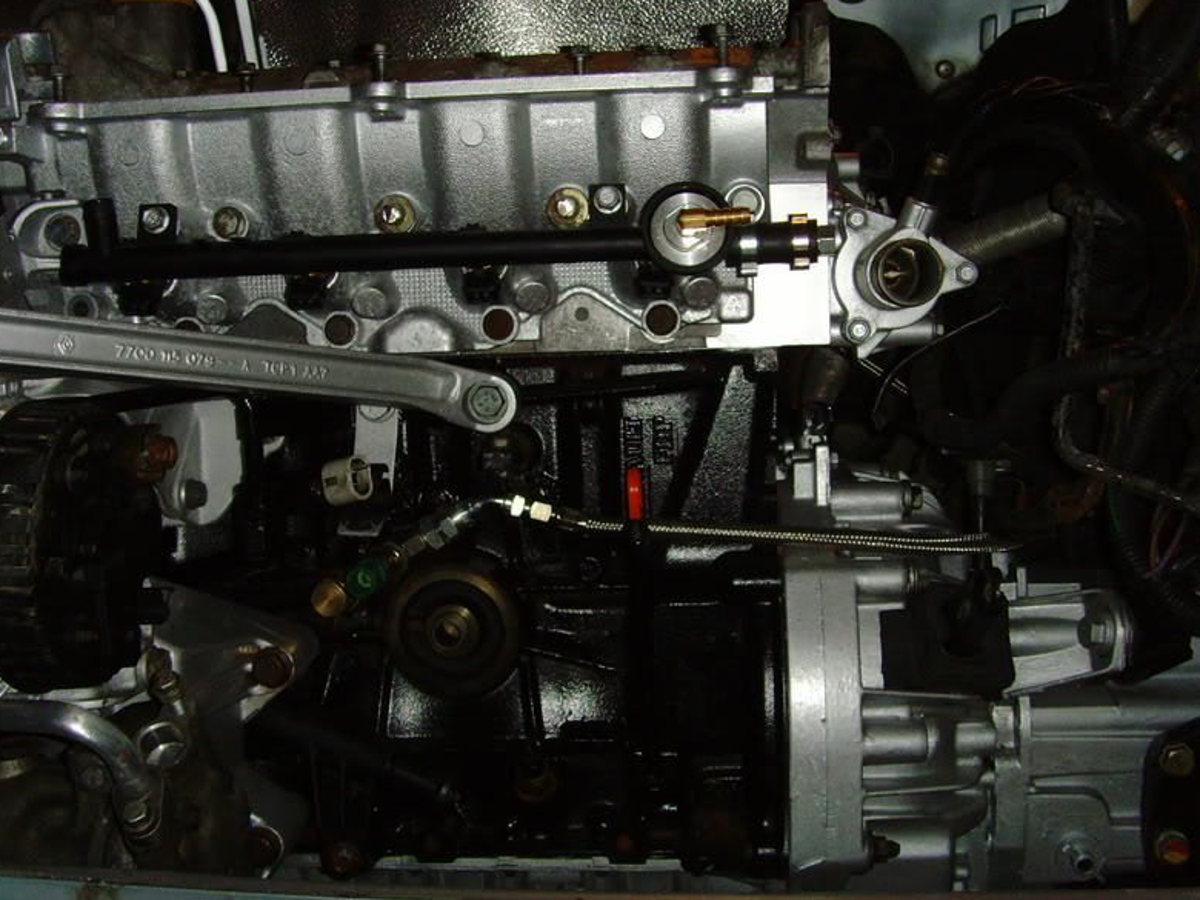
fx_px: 1387
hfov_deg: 46.8
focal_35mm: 40
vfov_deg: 36.0
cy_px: 440
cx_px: 605
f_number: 3.5
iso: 200
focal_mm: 6.6
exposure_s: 1/45
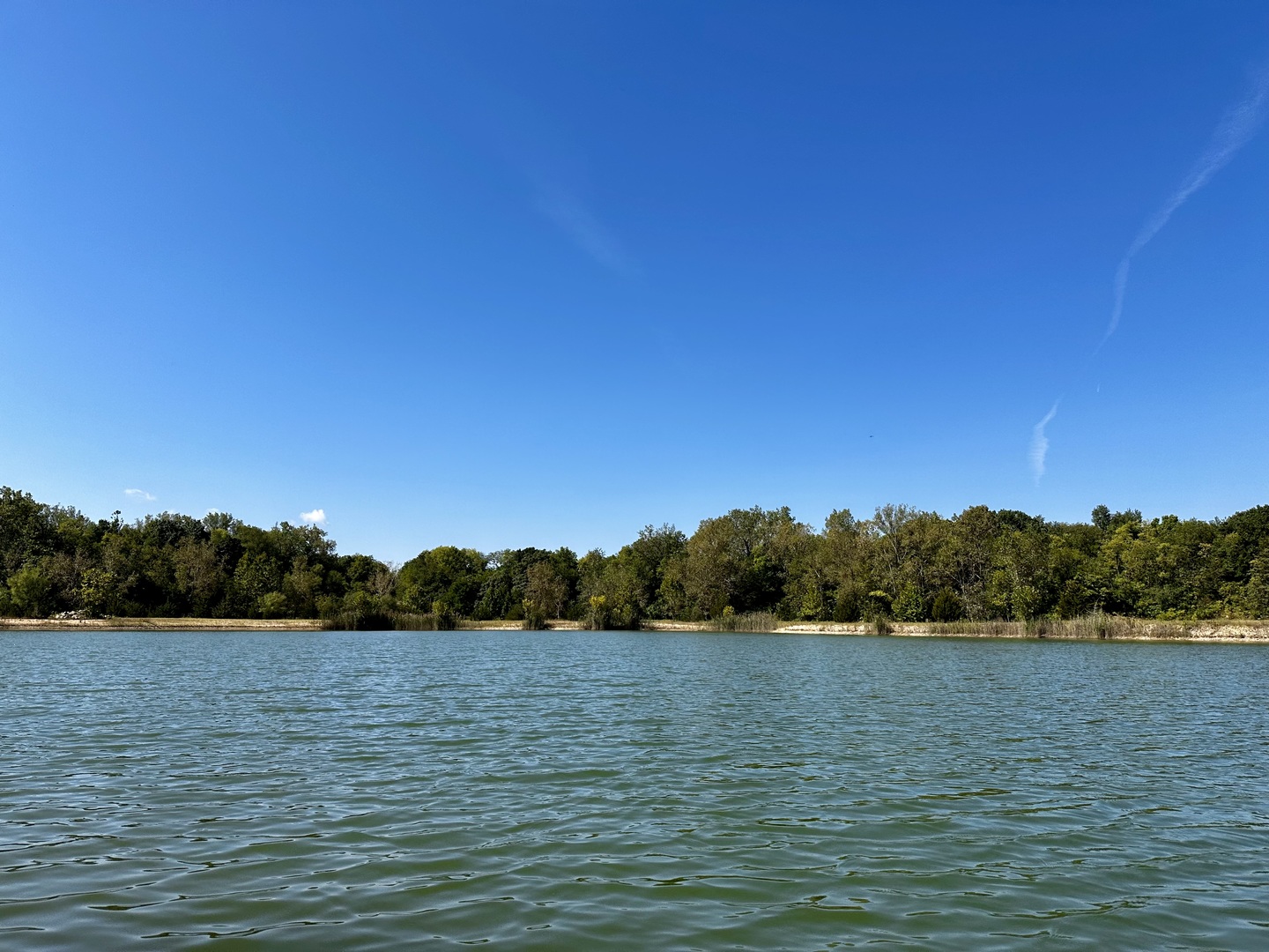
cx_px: 634
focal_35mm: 24
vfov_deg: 56.8
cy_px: 476
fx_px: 880
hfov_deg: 71.6
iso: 80
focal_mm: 6.86
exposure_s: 1/5263
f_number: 1.78
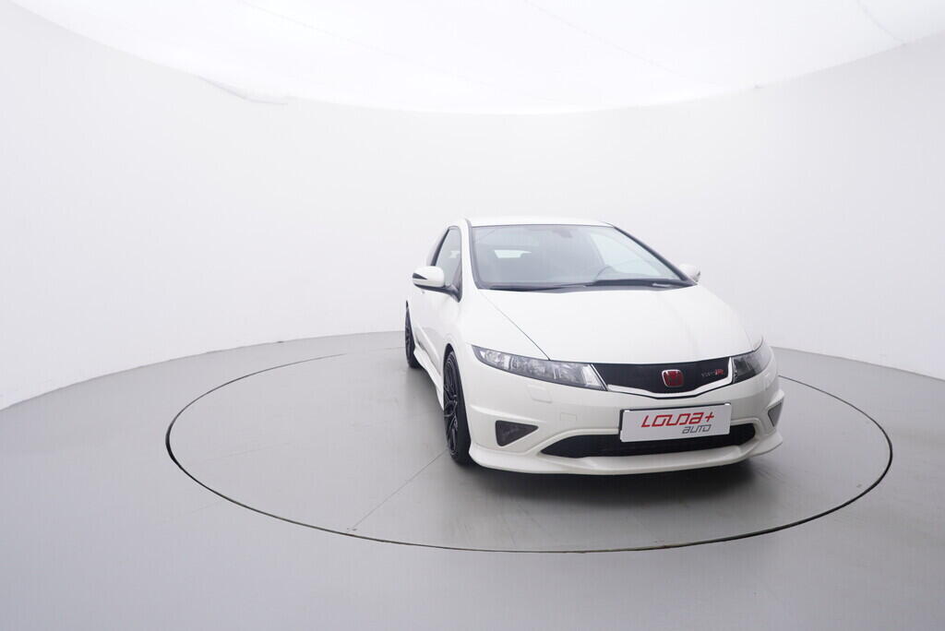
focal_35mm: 22
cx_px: 472
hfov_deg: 77.3
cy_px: 316
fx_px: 591
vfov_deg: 56.2
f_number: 5
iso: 200
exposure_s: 1/80
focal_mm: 15
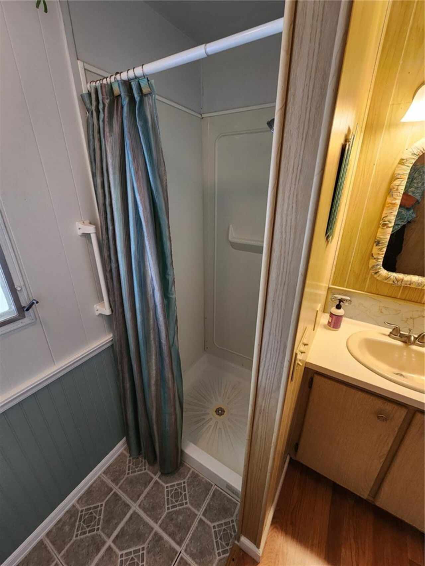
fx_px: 213
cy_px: 283
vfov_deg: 106.2
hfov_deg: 89.9
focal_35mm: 13
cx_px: 212
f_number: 2.2
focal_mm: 2.2
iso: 200
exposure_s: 1/60
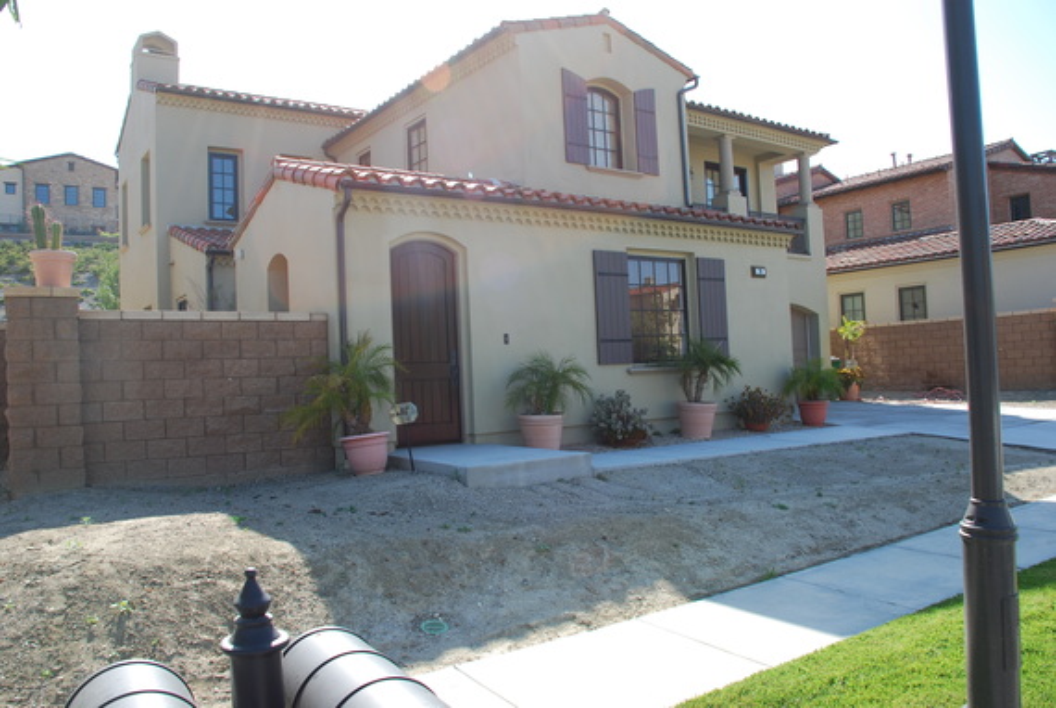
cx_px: 528
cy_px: 354
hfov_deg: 67.3
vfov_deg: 48.1
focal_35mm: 27
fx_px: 793
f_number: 5.6
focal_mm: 18
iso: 100
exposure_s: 1/125
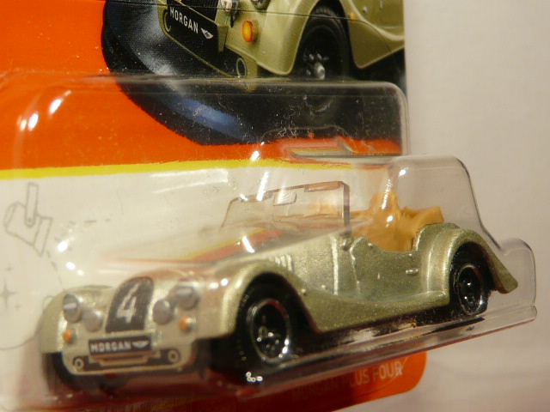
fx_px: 1398
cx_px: 275
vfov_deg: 16.8
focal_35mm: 88
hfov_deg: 22.3
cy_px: 206
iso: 100
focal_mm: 9
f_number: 3.2
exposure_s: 1/80
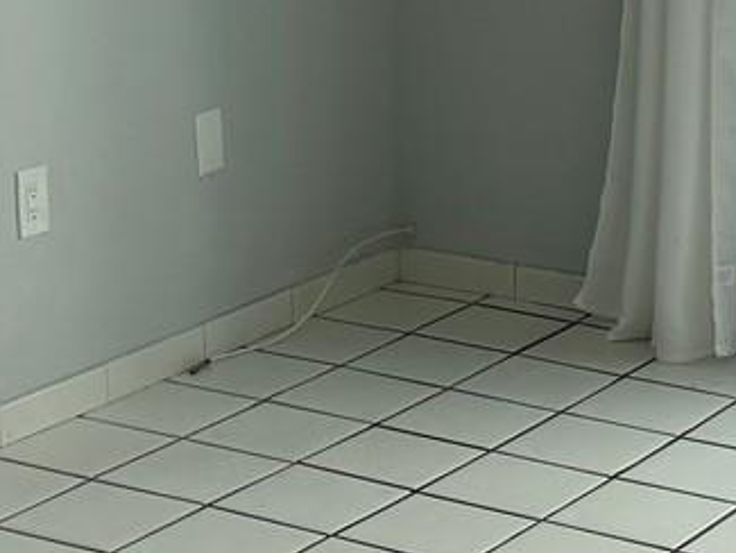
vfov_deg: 12.6
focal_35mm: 118
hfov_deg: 16.6
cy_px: 358
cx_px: 489
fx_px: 2510
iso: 100
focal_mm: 6.76
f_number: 1.78
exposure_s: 1/1689
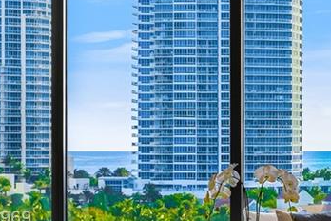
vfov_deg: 7.9
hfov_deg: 10.9
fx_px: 1593
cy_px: 219
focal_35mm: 173
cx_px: 642
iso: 200
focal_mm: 37.7
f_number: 8
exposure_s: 1/50
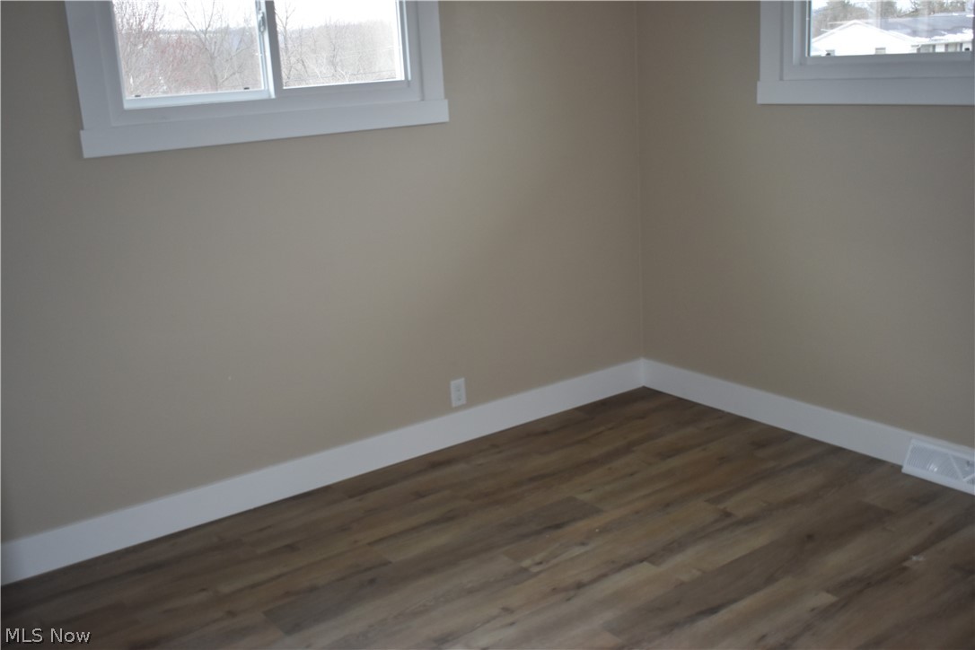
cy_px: 325
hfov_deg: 51.3
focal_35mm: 38
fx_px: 1016
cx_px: 488
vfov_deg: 35.5
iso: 900
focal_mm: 25
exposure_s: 1/200
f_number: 4
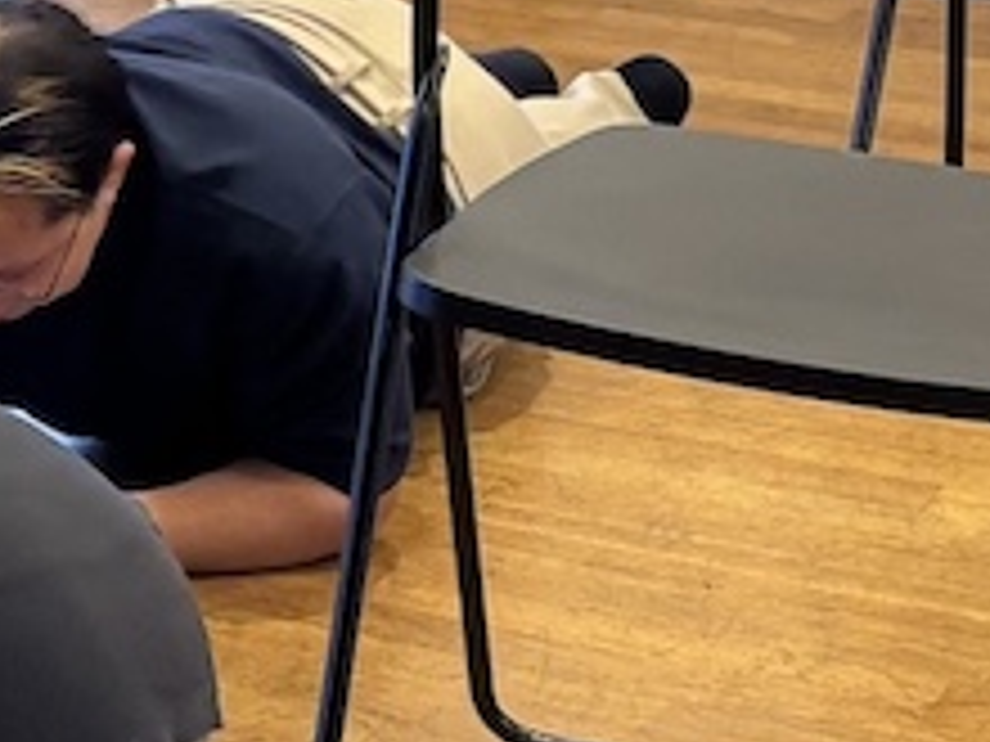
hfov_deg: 9.6
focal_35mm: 177
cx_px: -1539
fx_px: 5062
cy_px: -272
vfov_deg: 8.3
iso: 125
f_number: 1.6
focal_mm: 5.96
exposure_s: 1/50
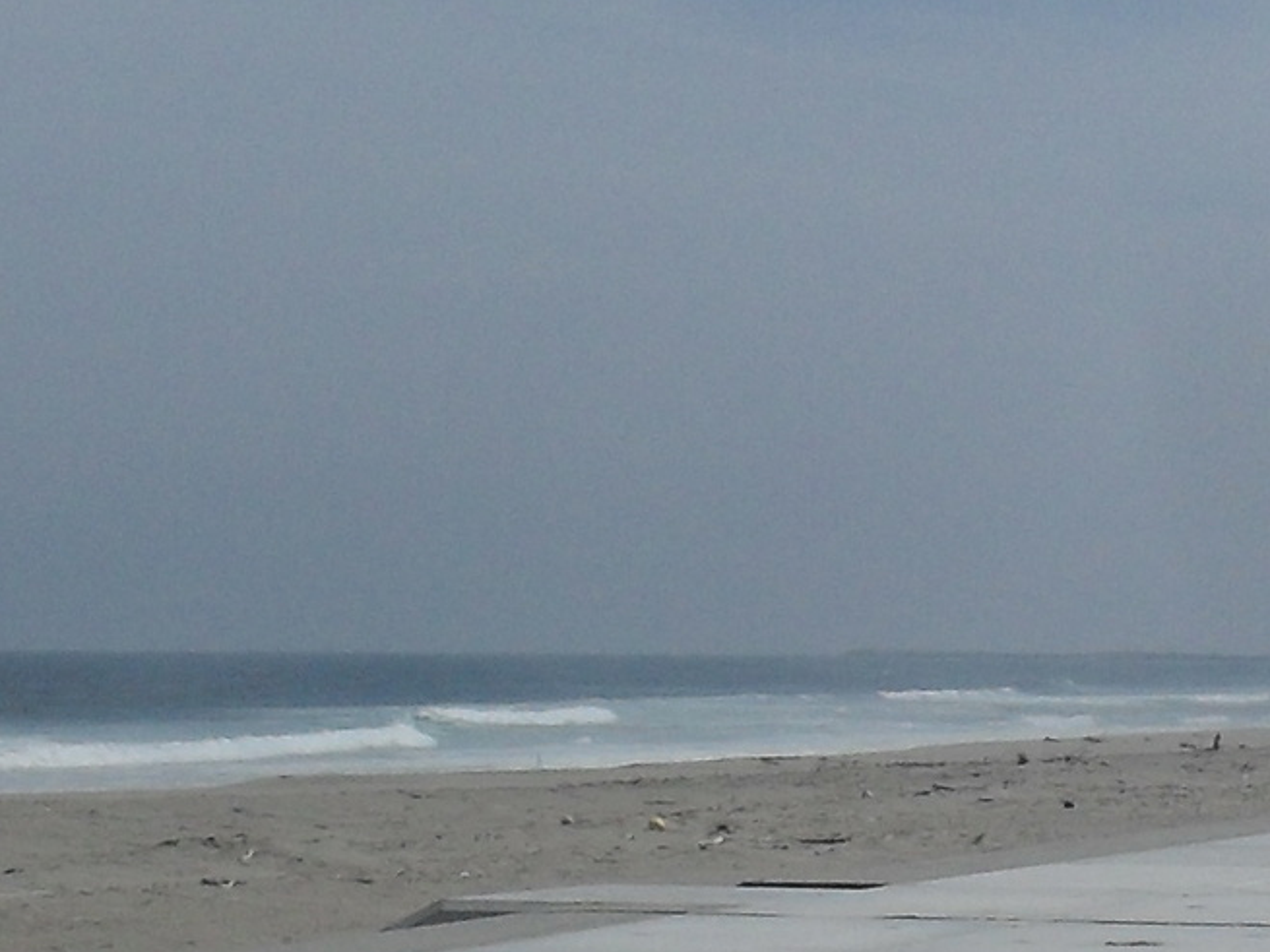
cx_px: 1553
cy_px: 1025
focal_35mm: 145
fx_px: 5319
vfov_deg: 10.1
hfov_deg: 13.2
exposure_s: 1/500
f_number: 8.3
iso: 80
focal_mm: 6.3
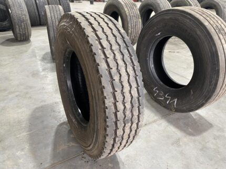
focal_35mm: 26
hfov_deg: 67.3
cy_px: 84
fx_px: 170
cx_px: 113
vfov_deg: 53.1
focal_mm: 4.25
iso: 125
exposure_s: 1/50
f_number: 1.8
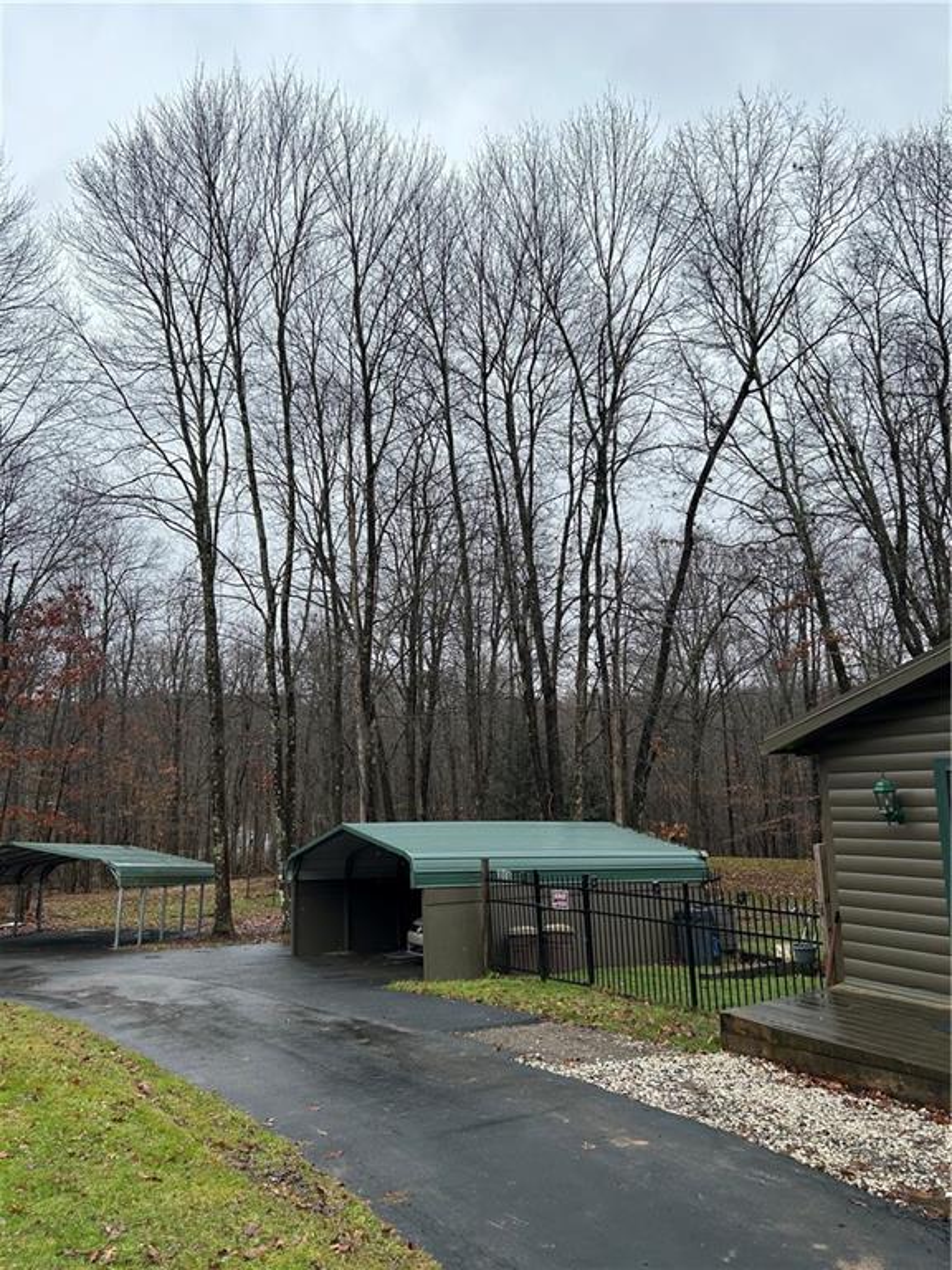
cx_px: 476
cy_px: 635
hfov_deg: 53.1
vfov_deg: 67.3
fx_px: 953
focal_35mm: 26
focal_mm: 5.7
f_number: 1.5
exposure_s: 1/917
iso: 50
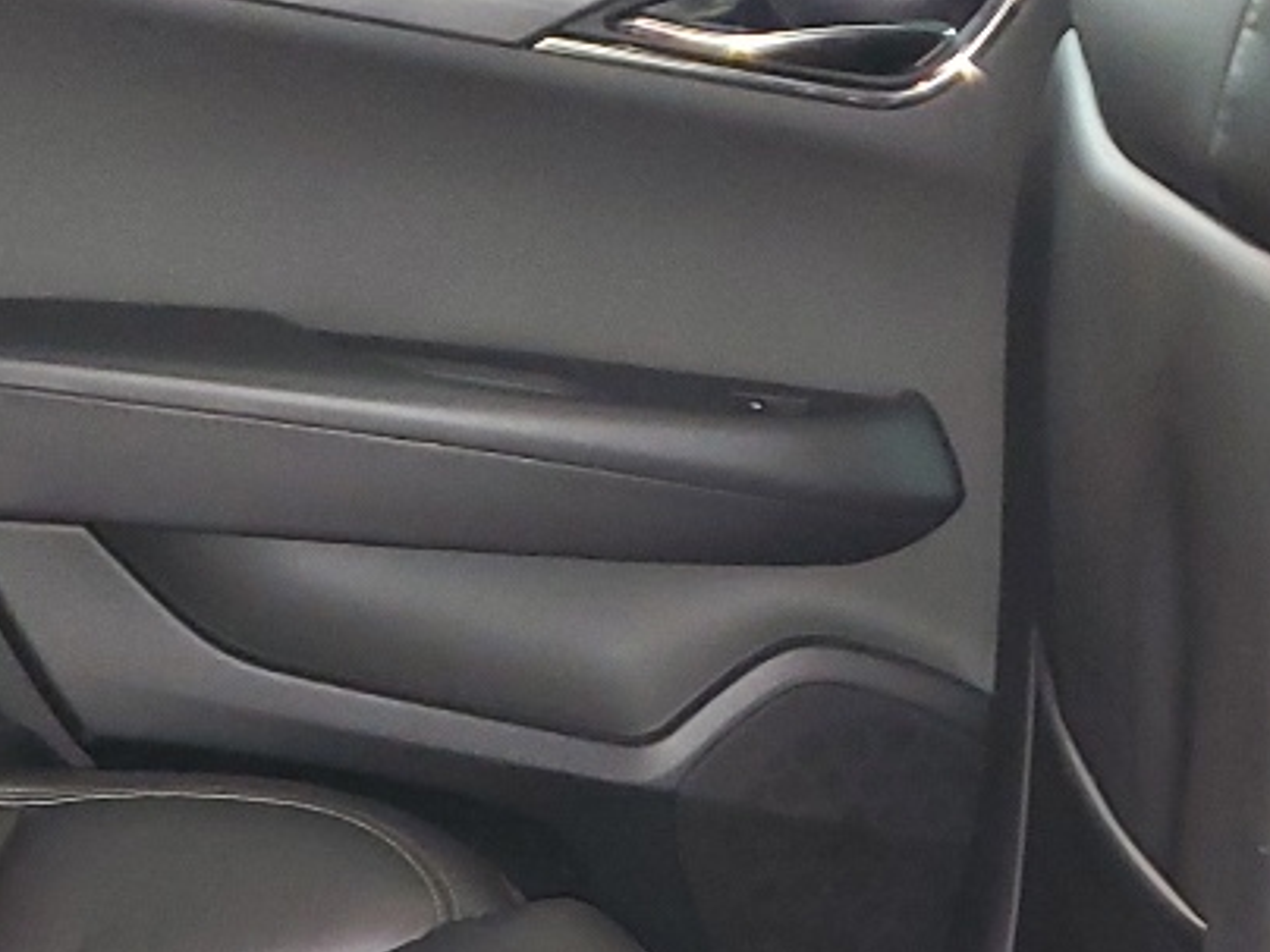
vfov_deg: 13.4
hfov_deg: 19.1
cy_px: 1499
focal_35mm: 103
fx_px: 3779
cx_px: 651
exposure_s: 1/10
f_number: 1.5
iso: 208
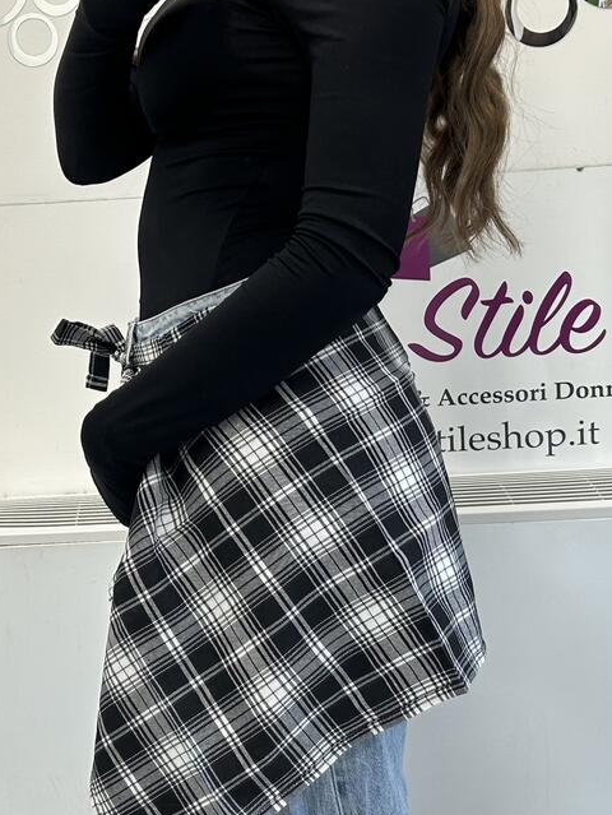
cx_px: 160
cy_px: 398
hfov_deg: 23.8
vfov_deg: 31.7
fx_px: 1437
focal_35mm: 61
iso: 80
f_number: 1.5
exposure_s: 1/100
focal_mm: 5.7
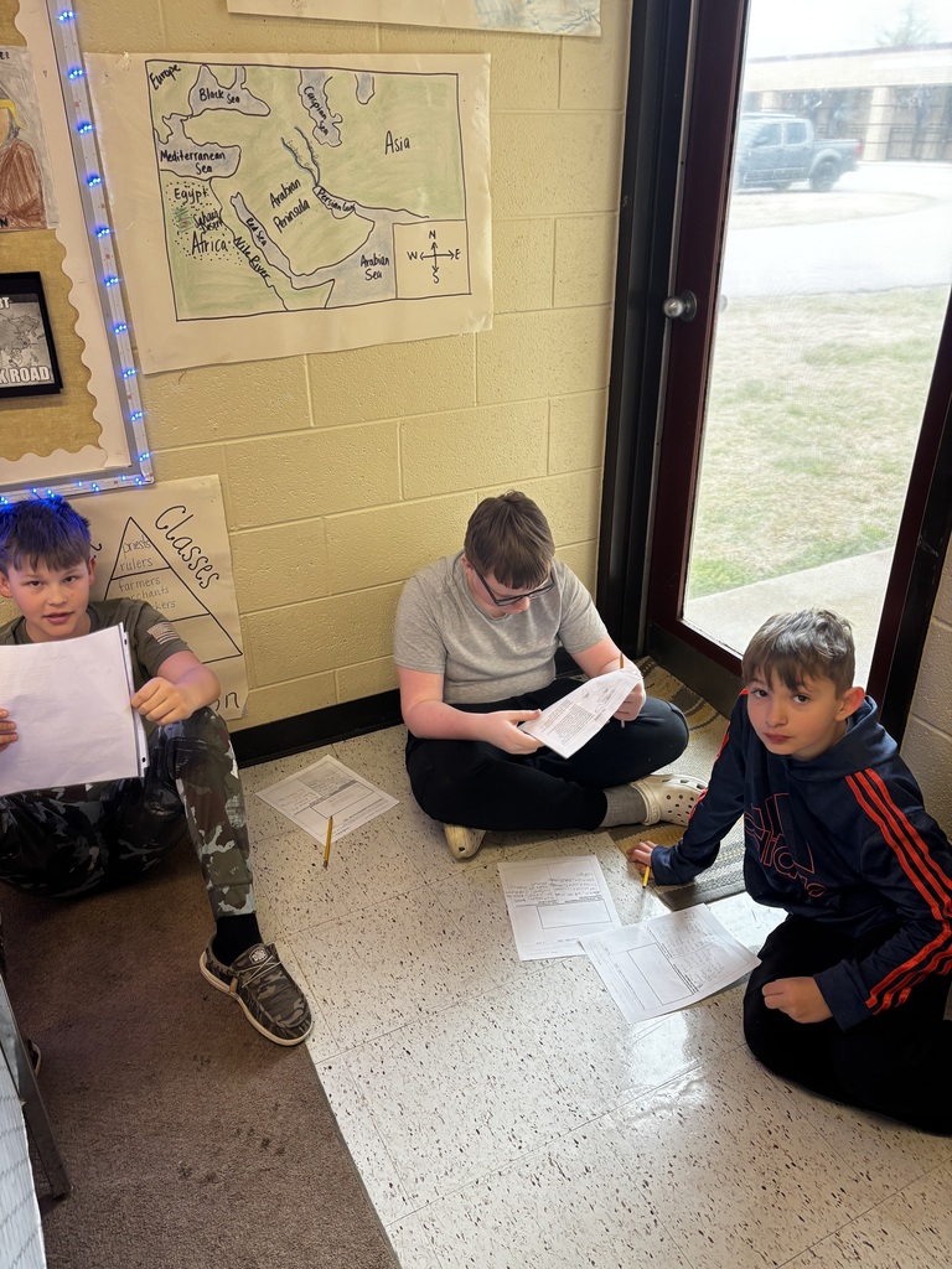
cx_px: 476
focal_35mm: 26
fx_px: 953
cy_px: 634
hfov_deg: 53.1
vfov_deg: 67.3
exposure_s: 1/60
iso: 125
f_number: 1.6
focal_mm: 5.96
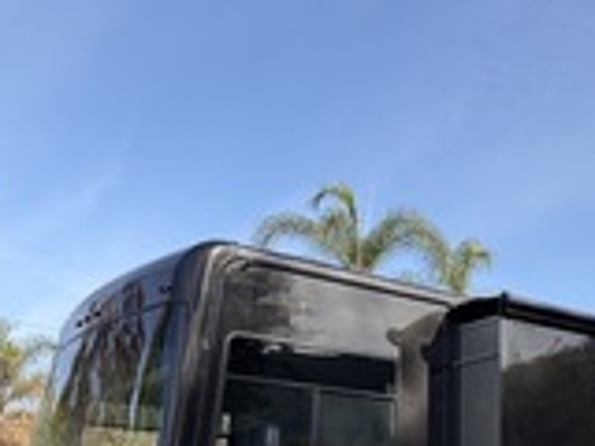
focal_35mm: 57
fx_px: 980
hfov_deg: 32.6
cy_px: 370
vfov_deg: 25.1
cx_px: 498
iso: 50
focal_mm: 5.96
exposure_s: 1/1751
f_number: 1.6
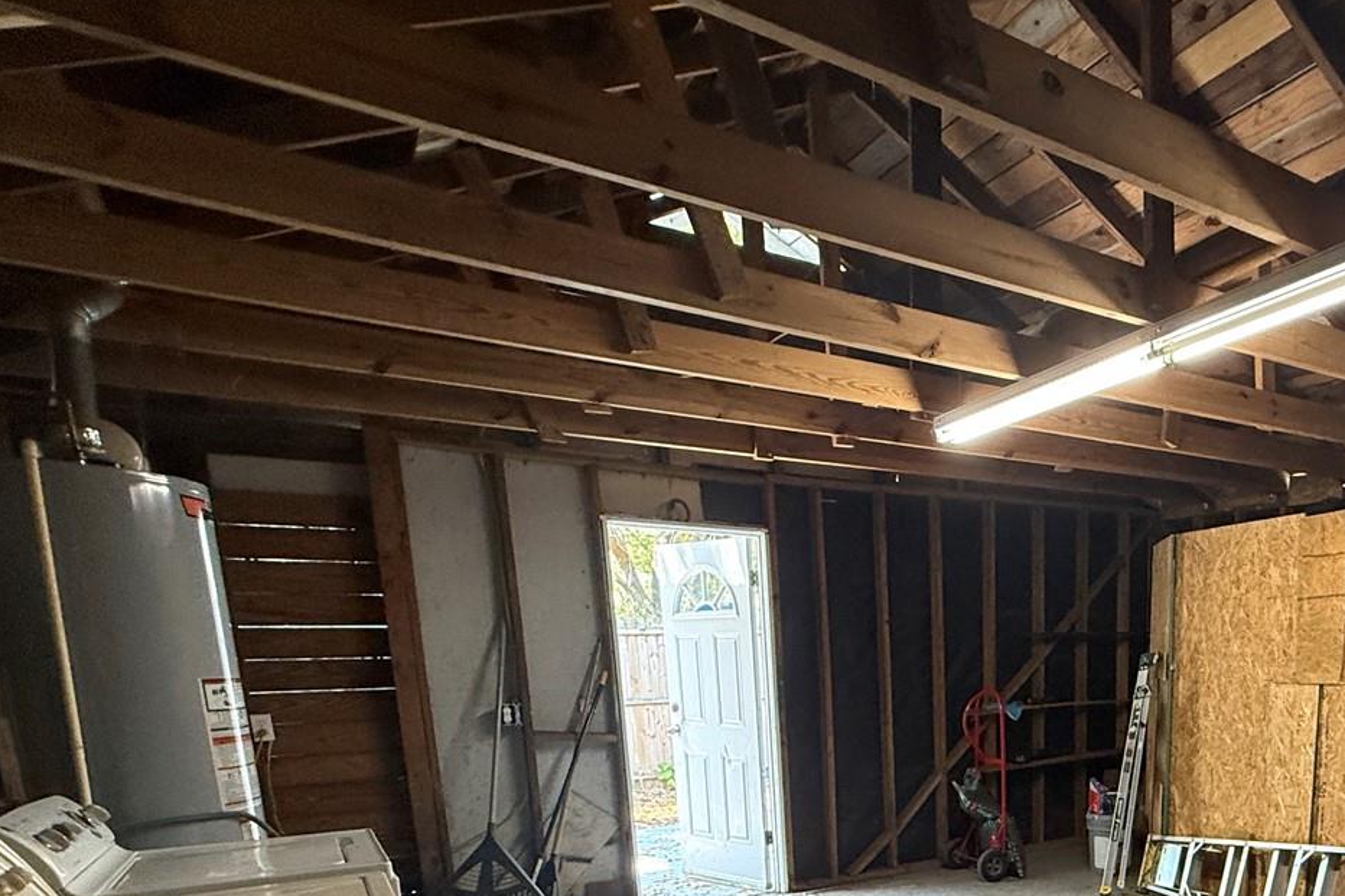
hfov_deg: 66.3
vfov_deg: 45.1
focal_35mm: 25
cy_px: 851
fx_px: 934
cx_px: 1035
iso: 400
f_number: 2.2
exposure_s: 1/60
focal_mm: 2.22
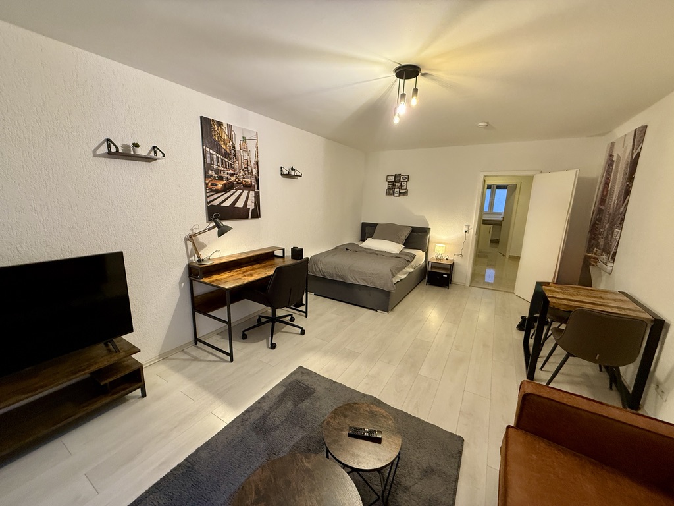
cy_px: 253
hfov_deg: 102.1
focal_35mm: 14
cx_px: 337
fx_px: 273
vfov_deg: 85.7
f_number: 2.2
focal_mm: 2.22
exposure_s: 1/50
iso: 250
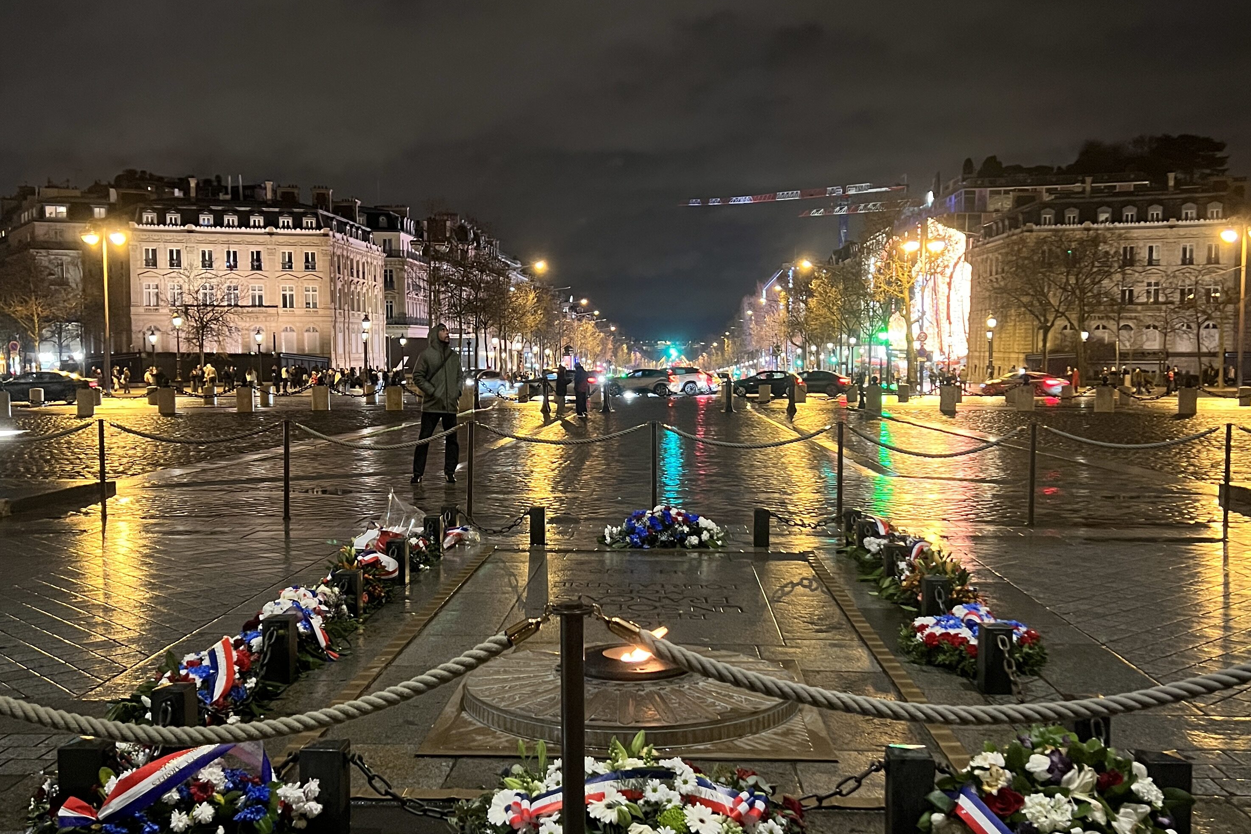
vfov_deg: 35.9
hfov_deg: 51.9
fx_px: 1286
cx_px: 621
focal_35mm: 37
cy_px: 431
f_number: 1.5
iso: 500
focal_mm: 5.7
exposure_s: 1/25
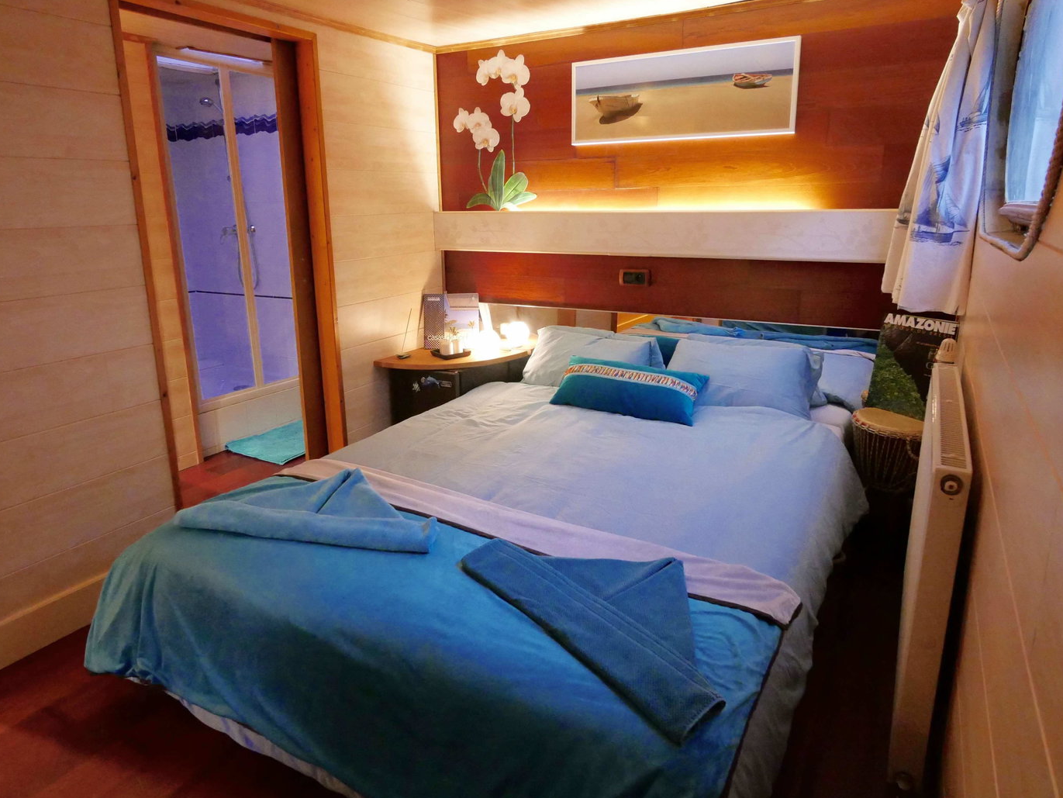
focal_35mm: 21
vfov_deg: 63.4
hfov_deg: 79.0
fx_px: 645
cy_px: 368
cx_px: 537
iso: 3200
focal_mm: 9
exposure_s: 1/50
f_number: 4
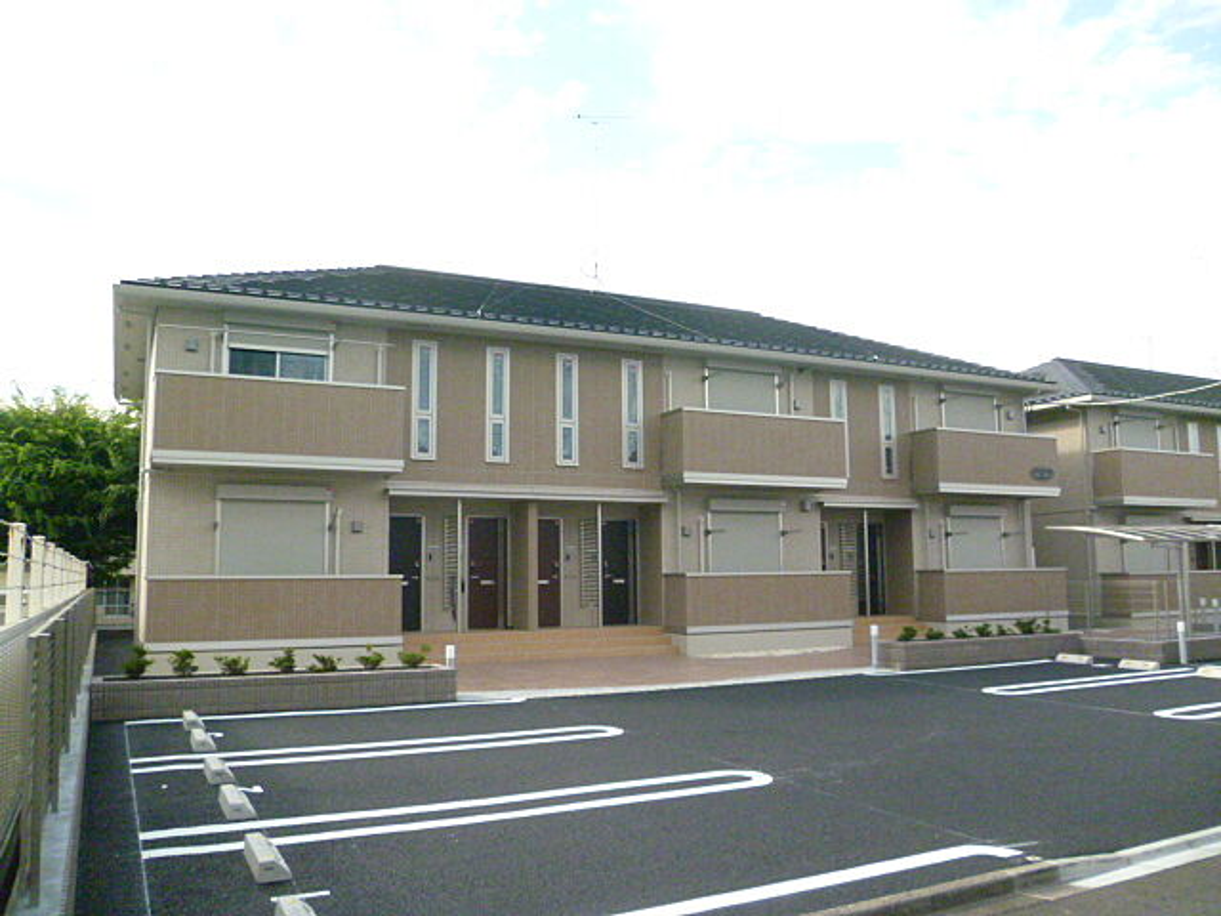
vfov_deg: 49.7
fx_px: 988
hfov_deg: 63.4
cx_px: 610
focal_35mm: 28
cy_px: 458
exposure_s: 1/400
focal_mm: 5
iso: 800
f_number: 9
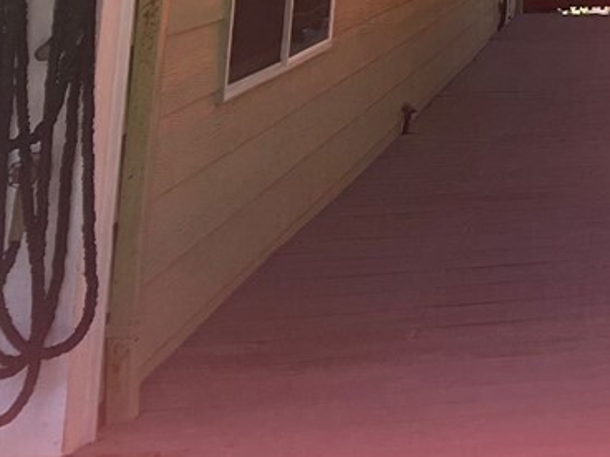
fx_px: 1991
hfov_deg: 14.2
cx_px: 1268
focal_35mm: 113
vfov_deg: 11.5
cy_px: -522
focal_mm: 5.7
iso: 50
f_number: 1.5
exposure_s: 1/965
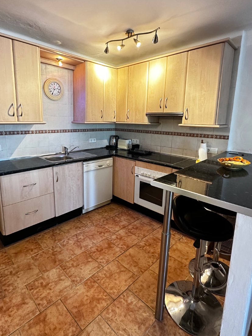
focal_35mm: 19
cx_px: 113
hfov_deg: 68.5
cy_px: 152
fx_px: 184
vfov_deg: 84.4
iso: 400
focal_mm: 2.22
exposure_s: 1/50
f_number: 2.2
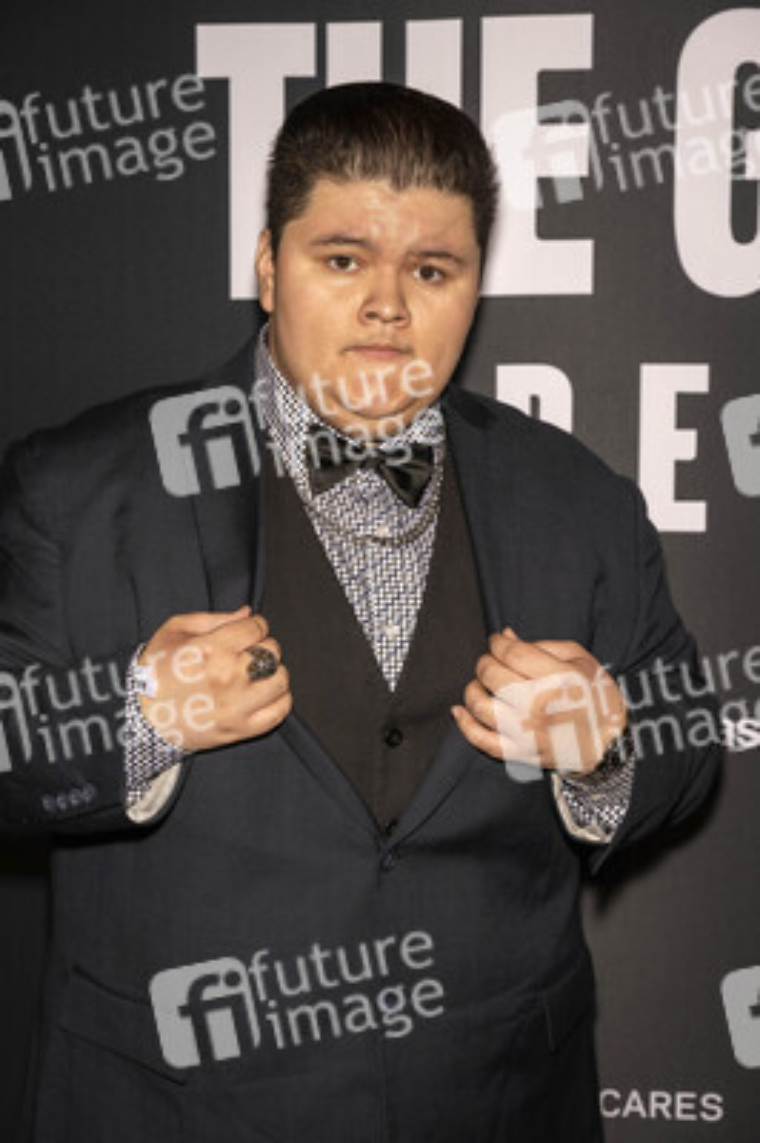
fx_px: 1808
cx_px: 380
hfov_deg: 23.7
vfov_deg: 35.1
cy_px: 572
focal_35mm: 57
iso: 800
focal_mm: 57
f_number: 5.6
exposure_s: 1/200
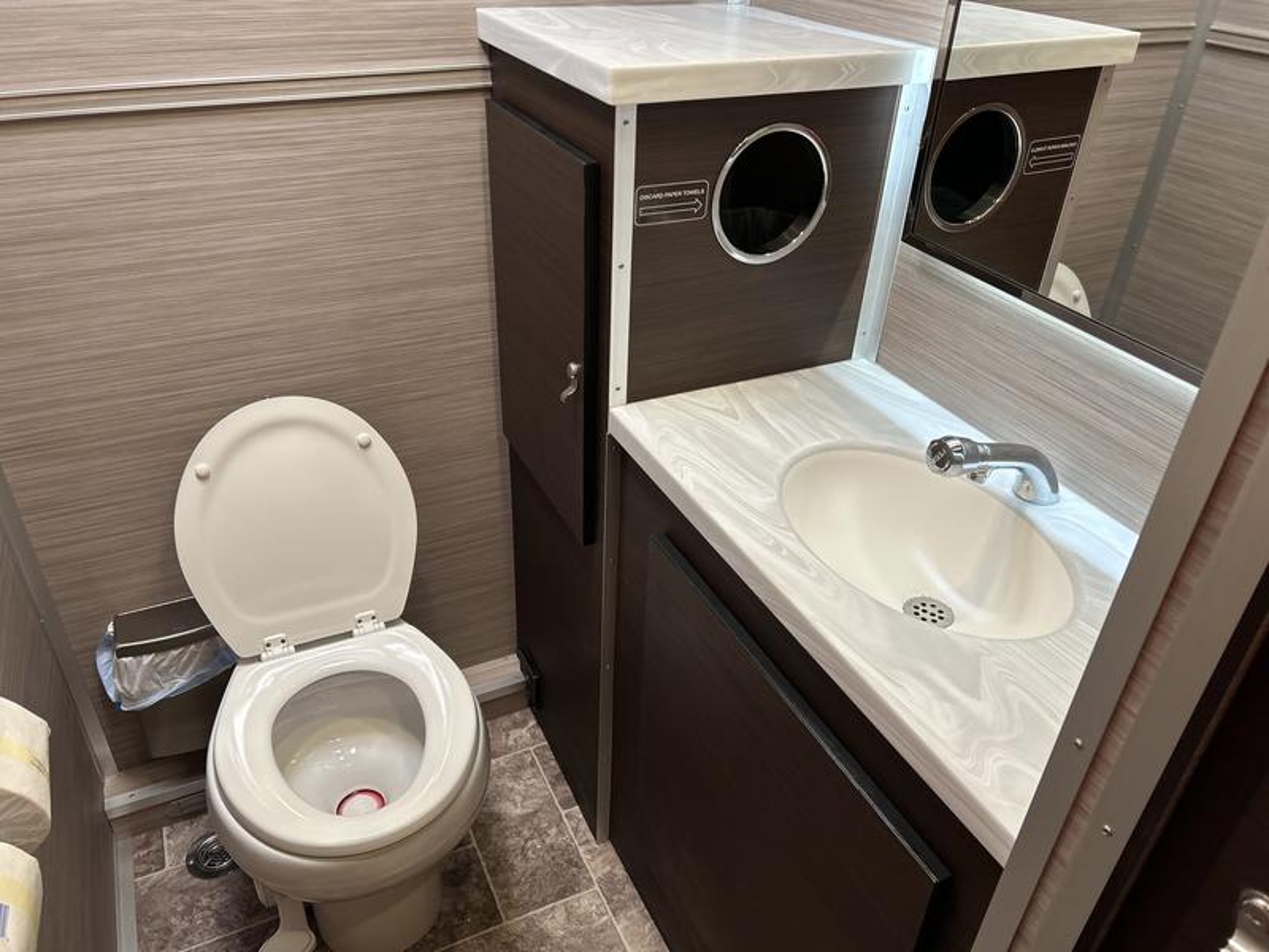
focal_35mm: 26
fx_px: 953
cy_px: 476
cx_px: 634
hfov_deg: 67.3
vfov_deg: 53.1
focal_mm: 5.7
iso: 100
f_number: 1.5
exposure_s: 1/121
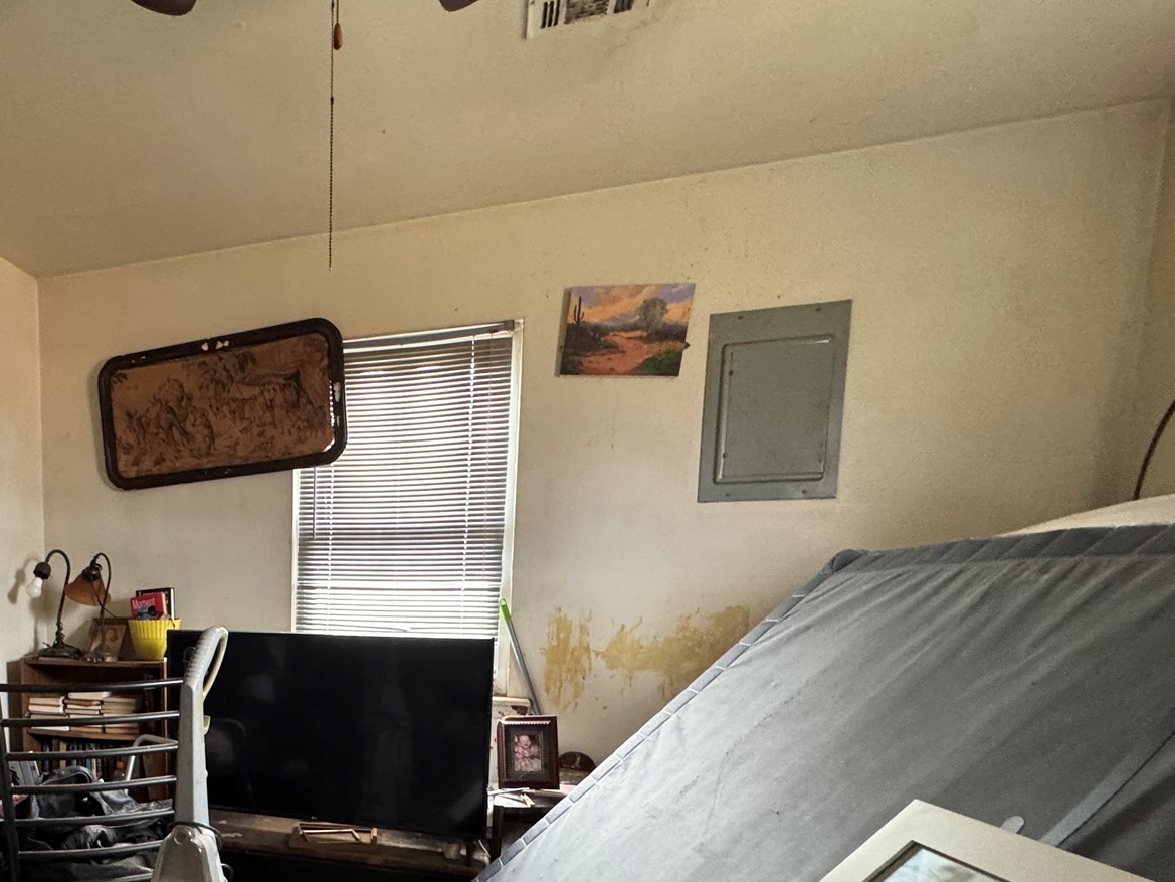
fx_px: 781
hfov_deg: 66.5
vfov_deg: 55.8
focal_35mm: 23
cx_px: 221
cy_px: 671
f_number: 2.2
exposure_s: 1/60
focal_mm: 2.22
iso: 640
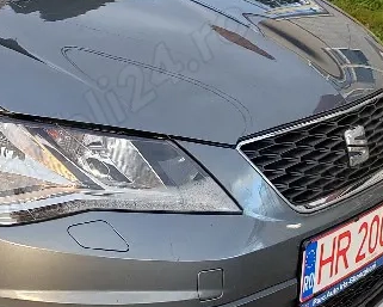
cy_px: 111
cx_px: -110
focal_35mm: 82
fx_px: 930
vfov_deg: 18.7
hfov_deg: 21.2
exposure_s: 1/100
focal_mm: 5.52
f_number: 1.9
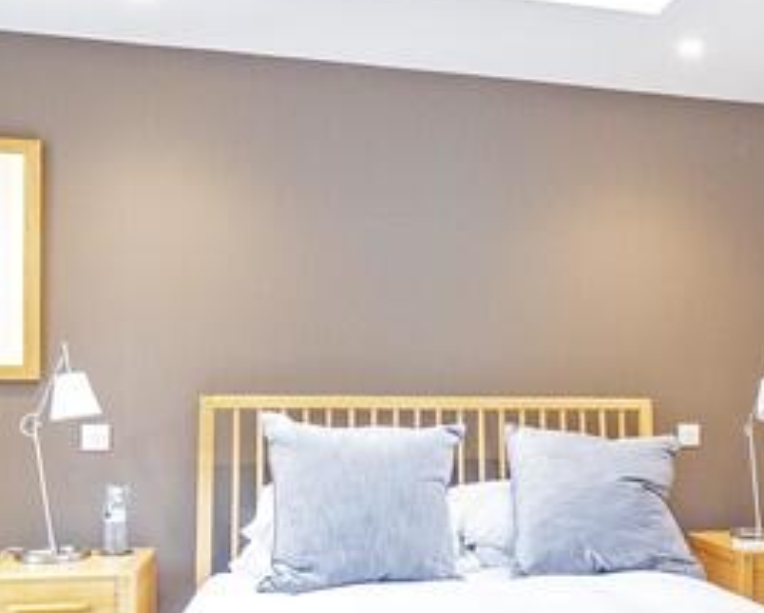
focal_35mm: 43
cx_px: 570
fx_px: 973
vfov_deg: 34.8
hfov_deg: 41.6
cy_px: 383
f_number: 4
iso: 500
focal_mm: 12
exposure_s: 1/20
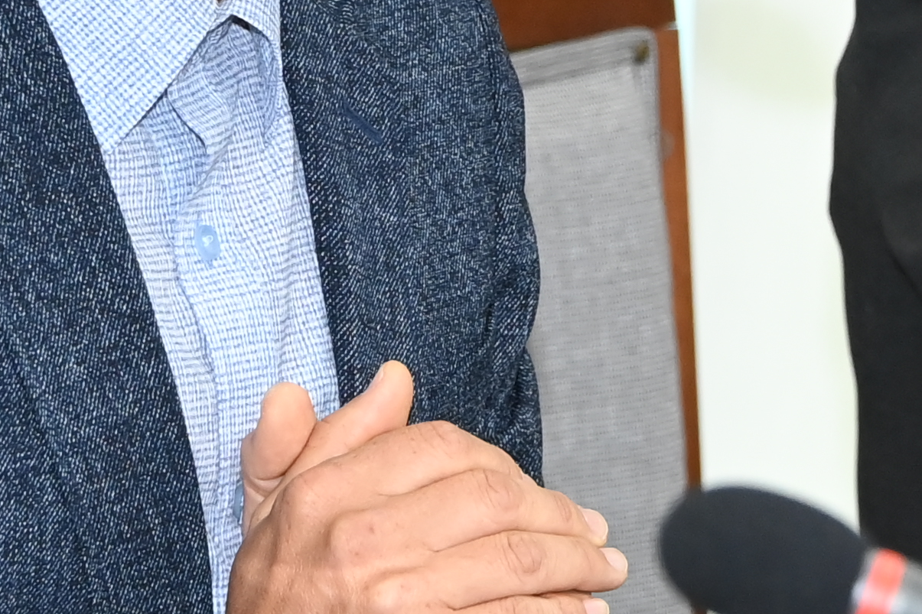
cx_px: 767
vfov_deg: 3.0
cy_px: -44
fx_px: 11830
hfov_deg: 4.5
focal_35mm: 462
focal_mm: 100
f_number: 6.3
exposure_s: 1/250
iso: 3200
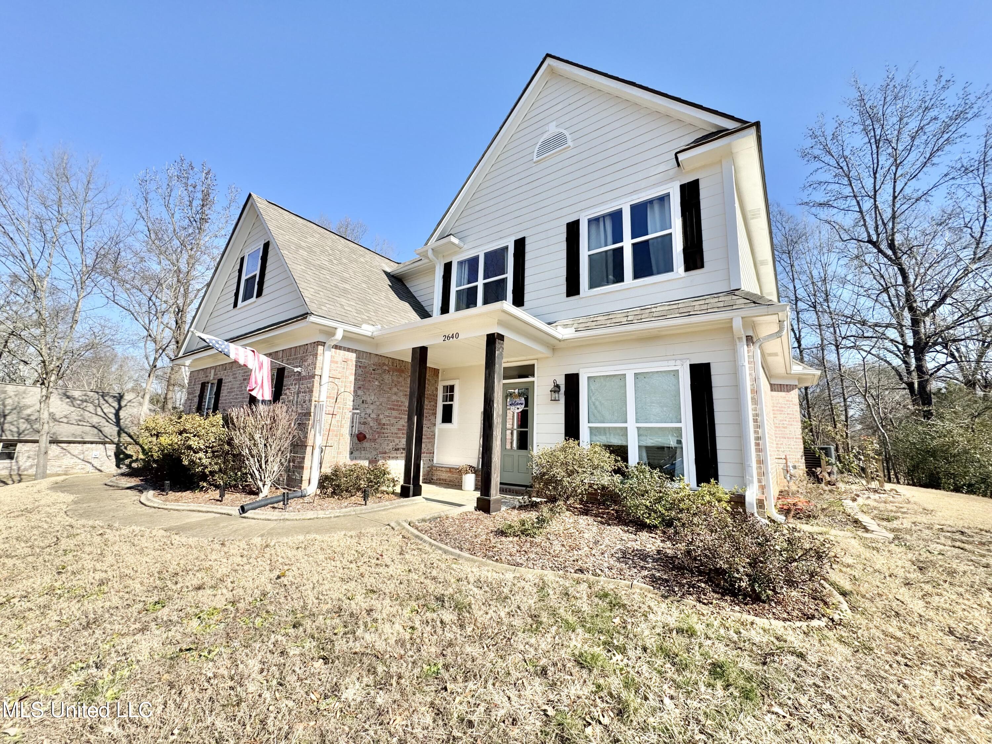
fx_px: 401
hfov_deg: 102.1
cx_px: 496
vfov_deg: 85.7
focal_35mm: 14
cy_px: 372
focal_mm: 2.22
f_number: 2.2
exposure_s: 1/1277
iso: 50
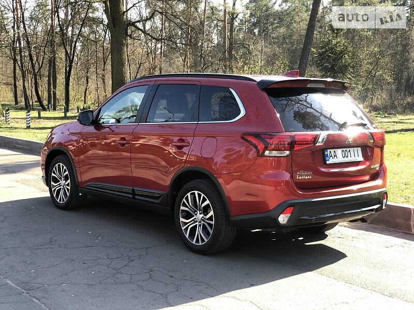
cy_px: 155
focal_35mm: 52
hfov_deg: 36.8
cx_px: 207
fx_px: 622
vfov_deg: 28.0
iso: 20
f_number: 2.4
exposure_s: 1/120
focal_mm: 6
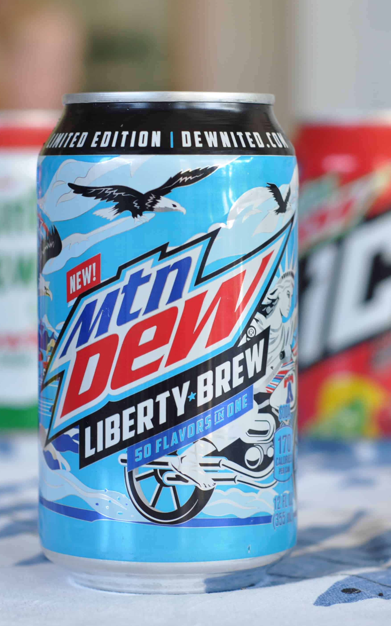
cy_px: 313
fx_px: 1978
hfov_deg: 11.3
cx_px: 178
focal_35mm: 116
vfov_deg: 18.0
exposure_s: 1/60
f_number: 4
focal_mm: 50
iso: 400
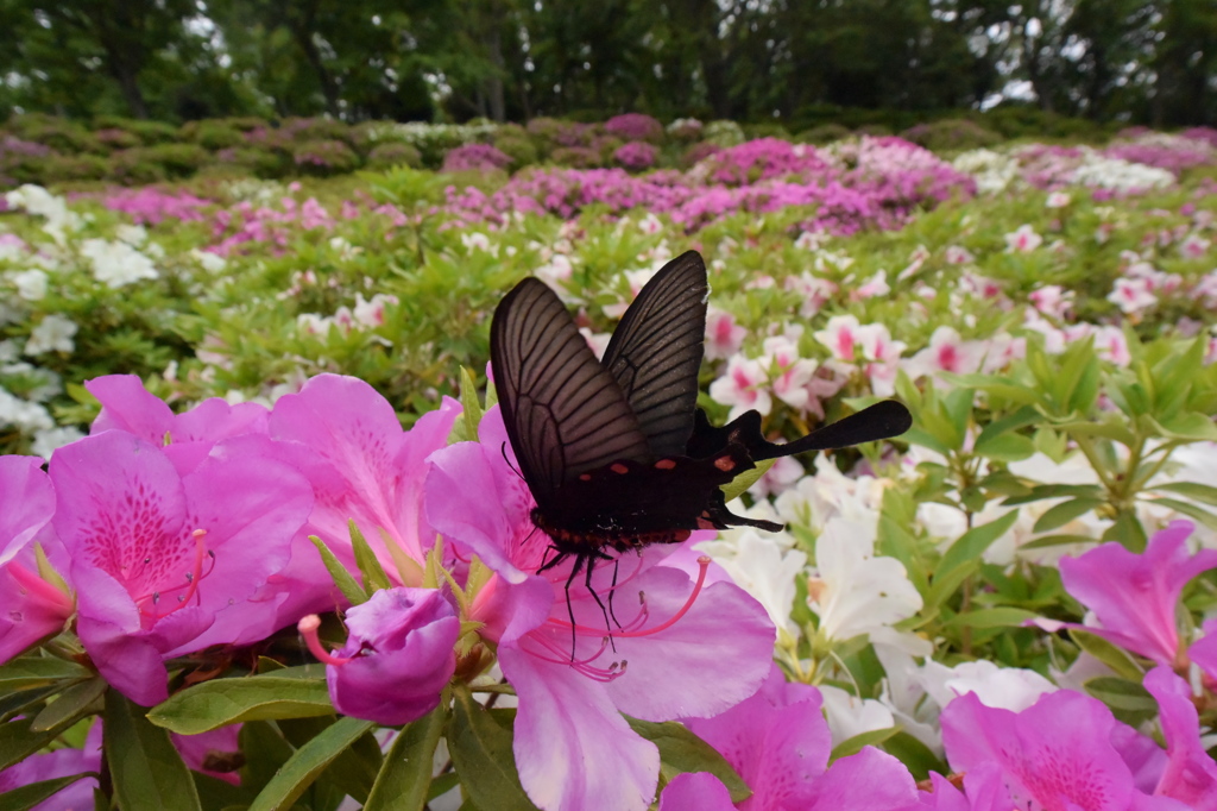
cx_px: 608
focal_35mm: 18
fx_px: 608
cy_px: 406
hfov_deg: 90.0
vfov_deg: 67.3
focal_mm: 6.7
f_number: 6.3
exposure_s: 1/2000
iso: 1250
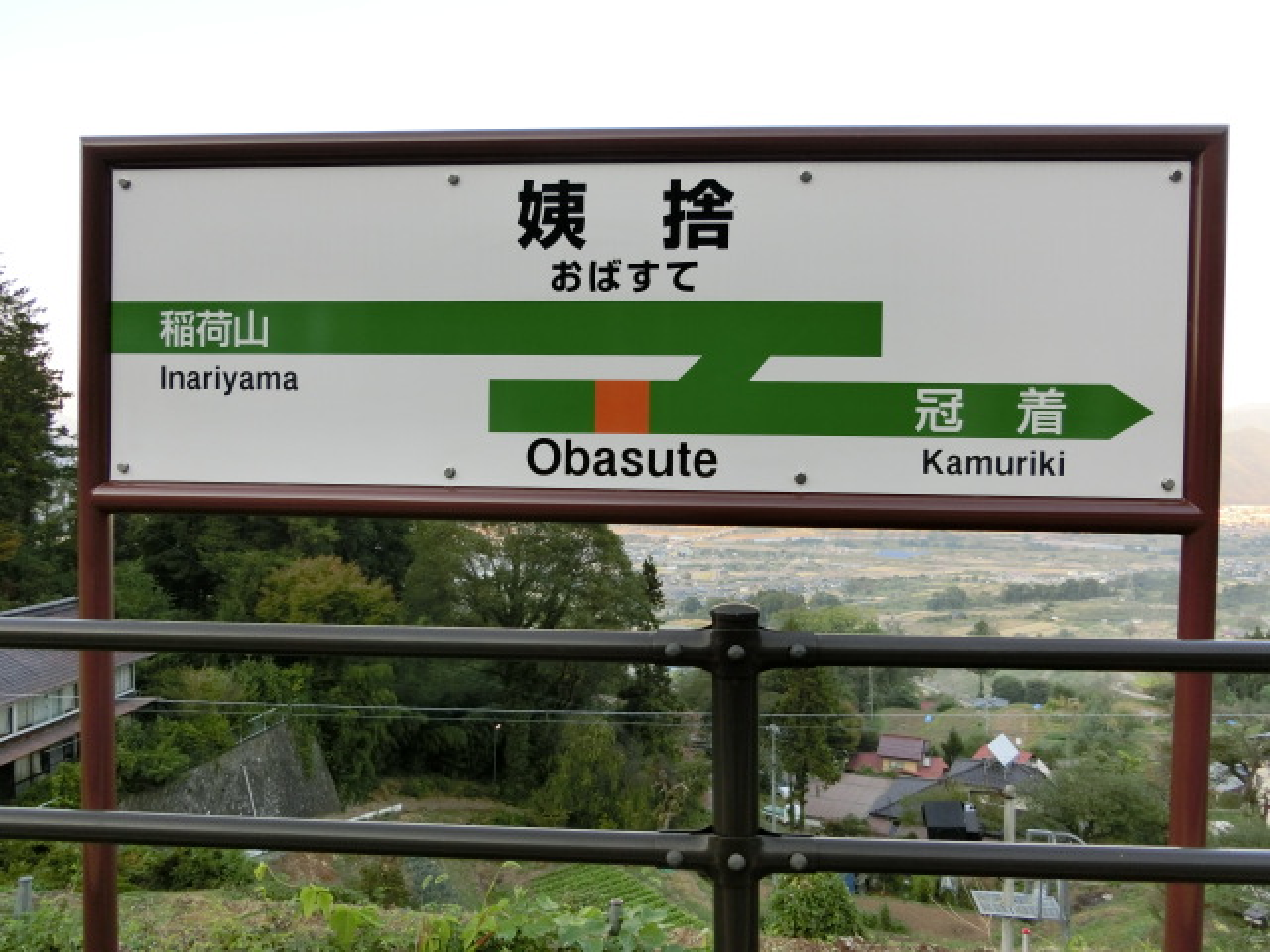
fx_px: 917
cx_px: 635
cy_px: 476
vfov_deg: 54.9
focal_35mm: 25
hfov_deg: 69.4
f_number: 3.5
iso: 100
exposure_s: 1/125
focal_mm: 4.5
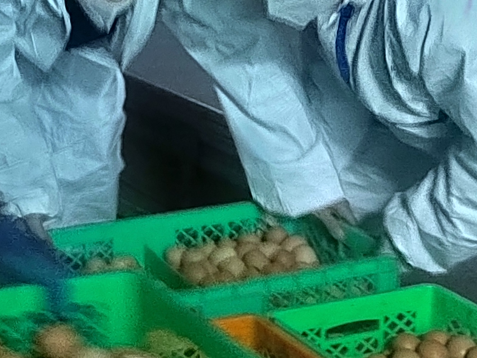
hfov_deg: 18.2
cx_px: -17
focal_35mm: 105
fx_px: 1447
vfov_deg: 13.9
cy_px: 18
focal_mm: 5.52
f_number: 1.9
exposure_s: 1/16.7
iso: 5920
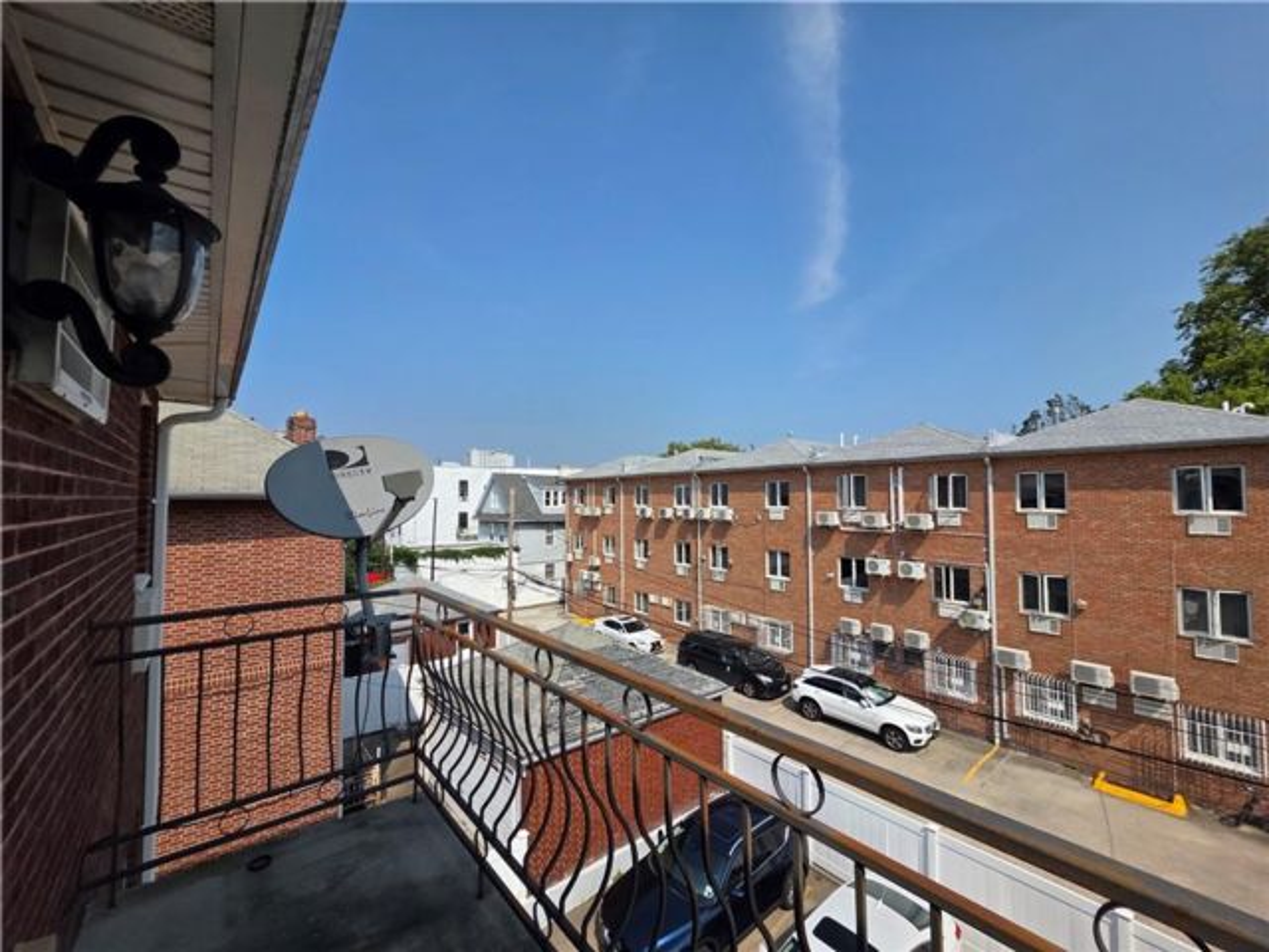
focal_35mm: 13
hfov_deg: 106.2
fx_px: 477
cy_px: 476
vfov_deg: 89.9
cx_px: 634
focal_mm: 2.2
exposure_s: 1/2565
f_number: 1.9
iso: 40
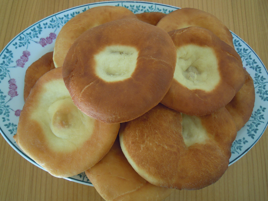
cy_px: 100
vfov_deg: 49.7
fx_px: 217
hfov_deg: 63.4
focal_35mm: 28
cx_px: 134
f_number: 2.7
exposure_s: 1/30
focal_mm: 5
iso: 220
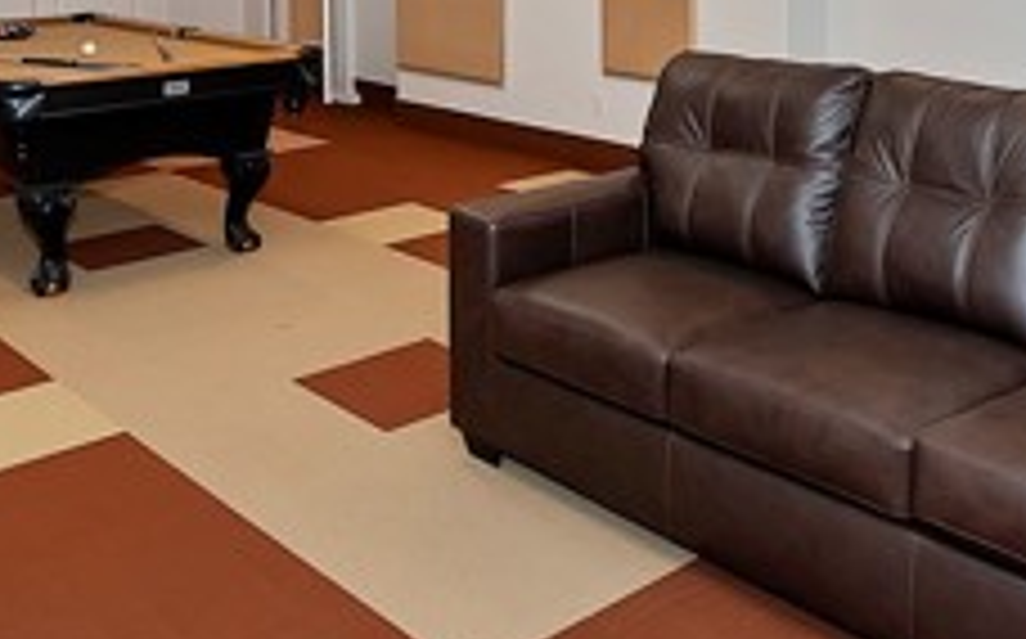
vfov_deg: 26.8
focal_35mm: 43
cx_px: 590
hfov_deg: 46.1
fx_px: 1201
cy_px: -101
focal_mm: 10
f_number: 8
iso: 400
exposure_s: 1/20
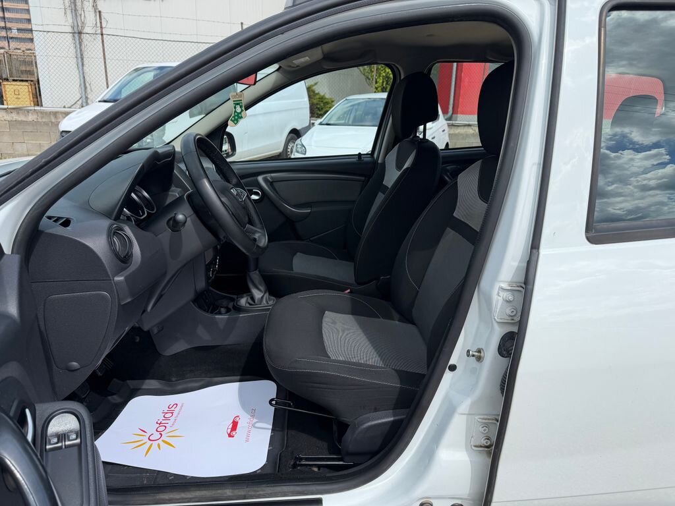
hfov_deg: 71.6
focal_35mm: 24
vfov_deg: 56.8
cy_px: 253
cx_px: 338
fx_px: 468
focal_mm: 6.76
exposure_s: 1/3145
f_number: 1.78
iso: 80
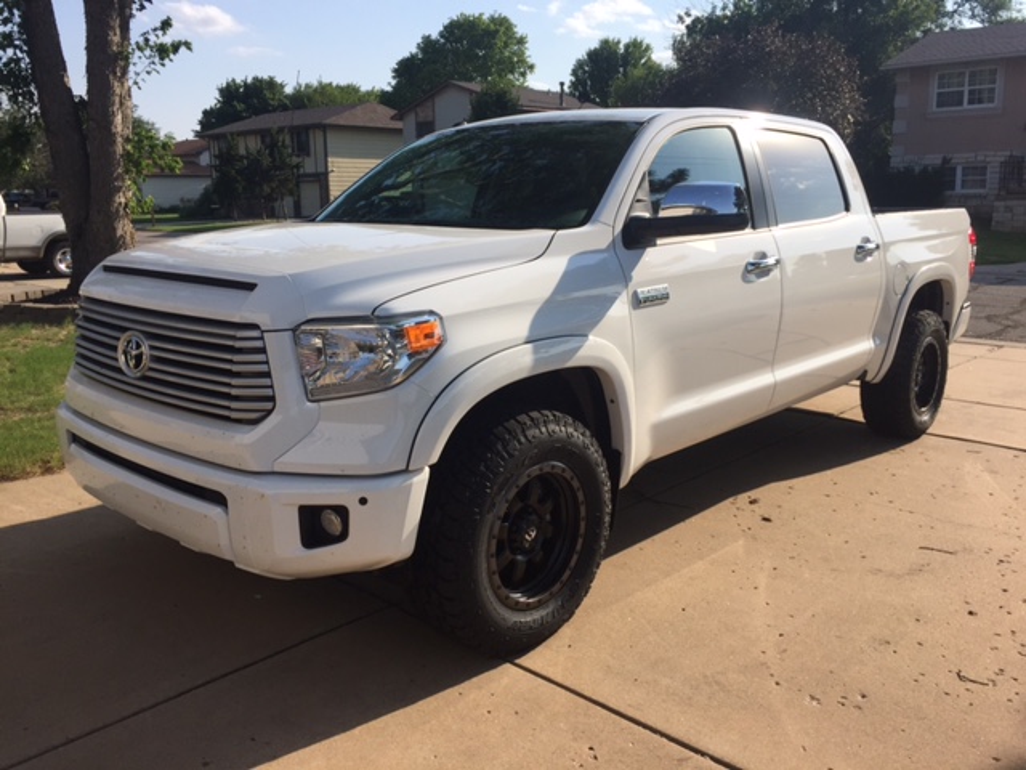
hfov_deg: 61.7
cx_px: 513
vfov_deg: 48.2
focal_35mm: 29
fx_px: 860
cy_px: 385
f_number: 2.2
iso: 32
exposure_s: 1/1799
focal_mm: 4.15
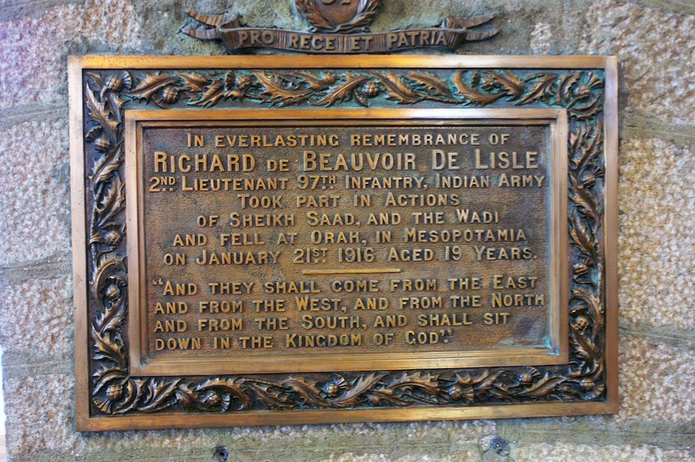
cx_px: 348
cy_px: 231
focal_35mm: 57
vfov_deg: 23.7
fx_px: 1099
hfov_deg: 35.1
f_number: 4
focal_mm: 38
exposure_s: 1/6
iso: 800
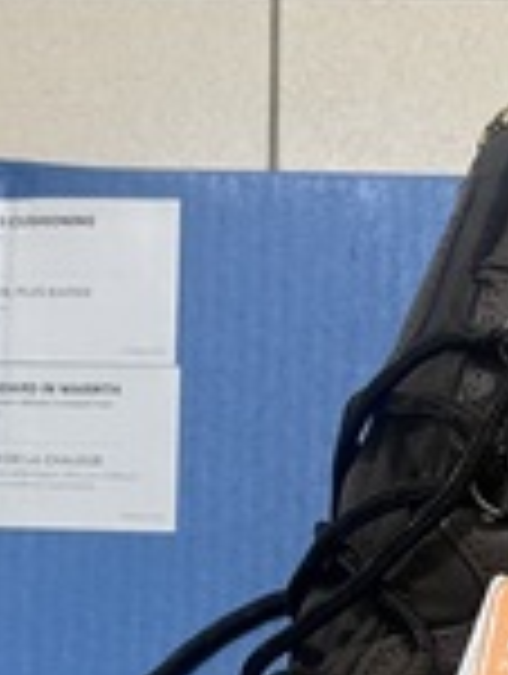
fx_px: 1541
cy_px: 929
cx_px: 326
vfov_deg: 21.7
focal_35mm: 79
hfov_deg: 18.7
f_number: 1.5
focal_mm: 5.7
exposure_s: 1/60
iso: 400
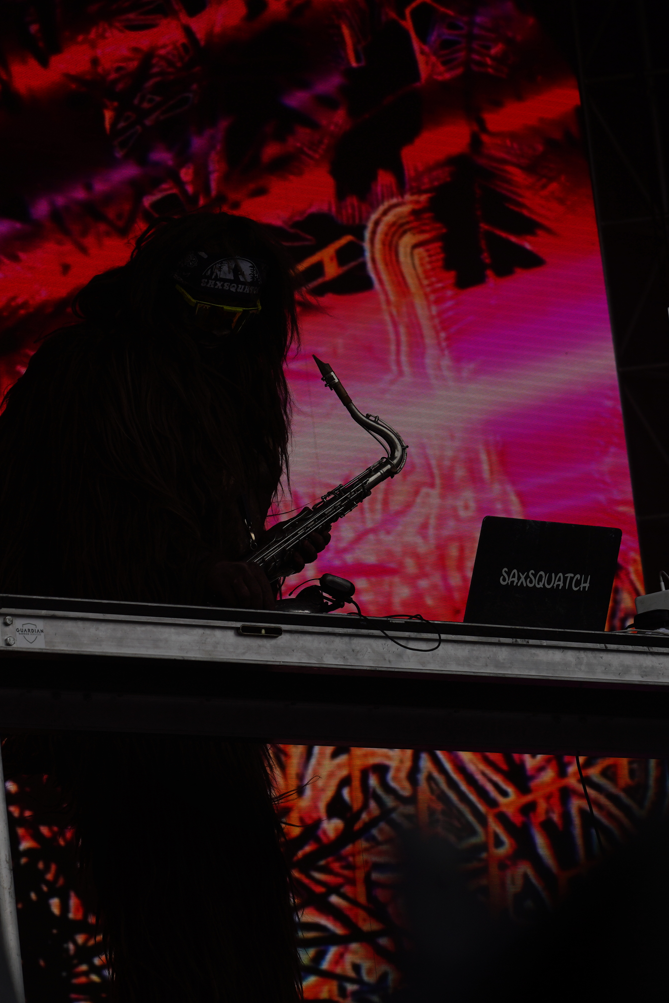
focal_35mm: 158
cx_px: 212
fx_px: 4404
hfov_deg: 8.7
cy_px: 502
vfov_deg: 13.0
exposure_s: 1/500
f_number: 8
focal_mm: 105
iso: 100
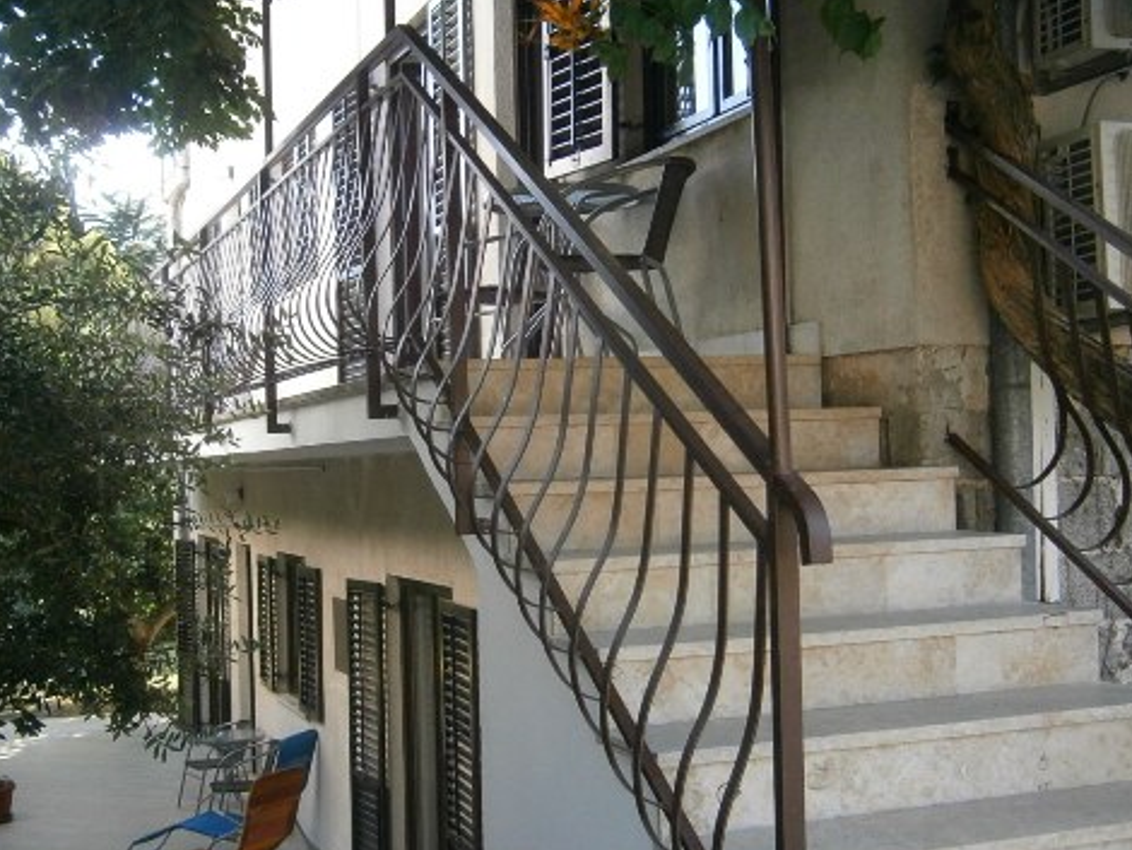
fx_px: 1603
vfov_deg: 29.7
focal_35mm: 49
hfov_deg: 38.9
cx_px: 532
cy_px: 472
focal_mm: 6.4
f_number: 3.1
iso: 250
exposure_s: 1/250
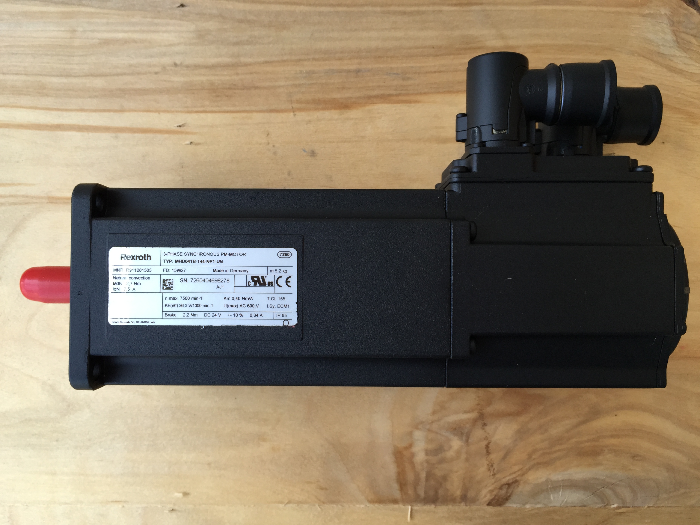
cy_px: 262
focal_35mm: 29
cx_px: 350
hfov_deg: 61.7
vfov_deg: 48.2
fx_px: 586
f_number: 2.2
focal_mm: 4.15
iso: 32
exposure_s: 1/120
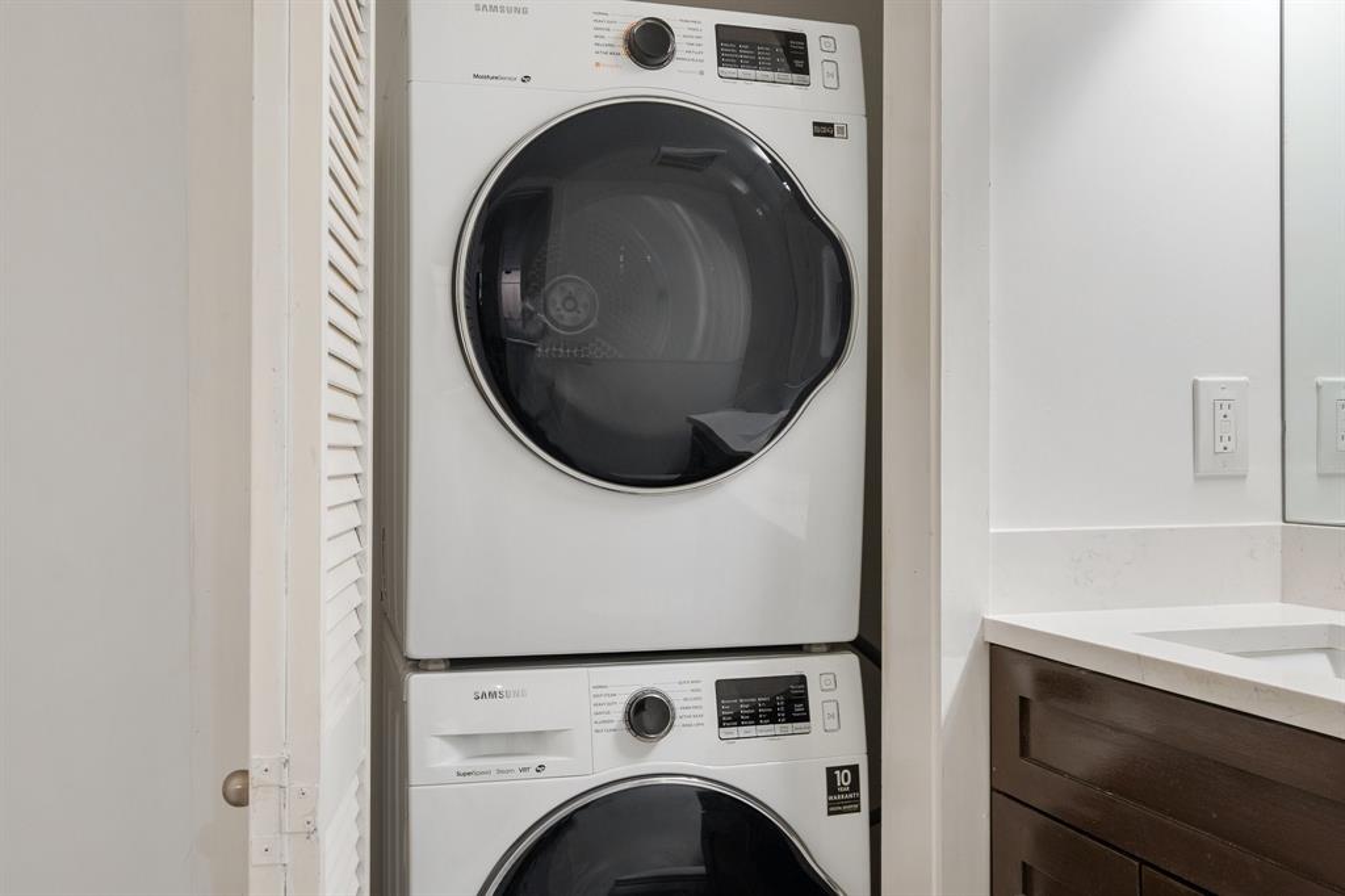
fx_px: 1232
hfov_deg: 57.2
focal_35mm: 33
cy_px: 448
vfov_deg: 39.9
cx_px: 672
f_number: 5.6
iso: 320
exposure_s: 1/2.5
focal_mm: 22
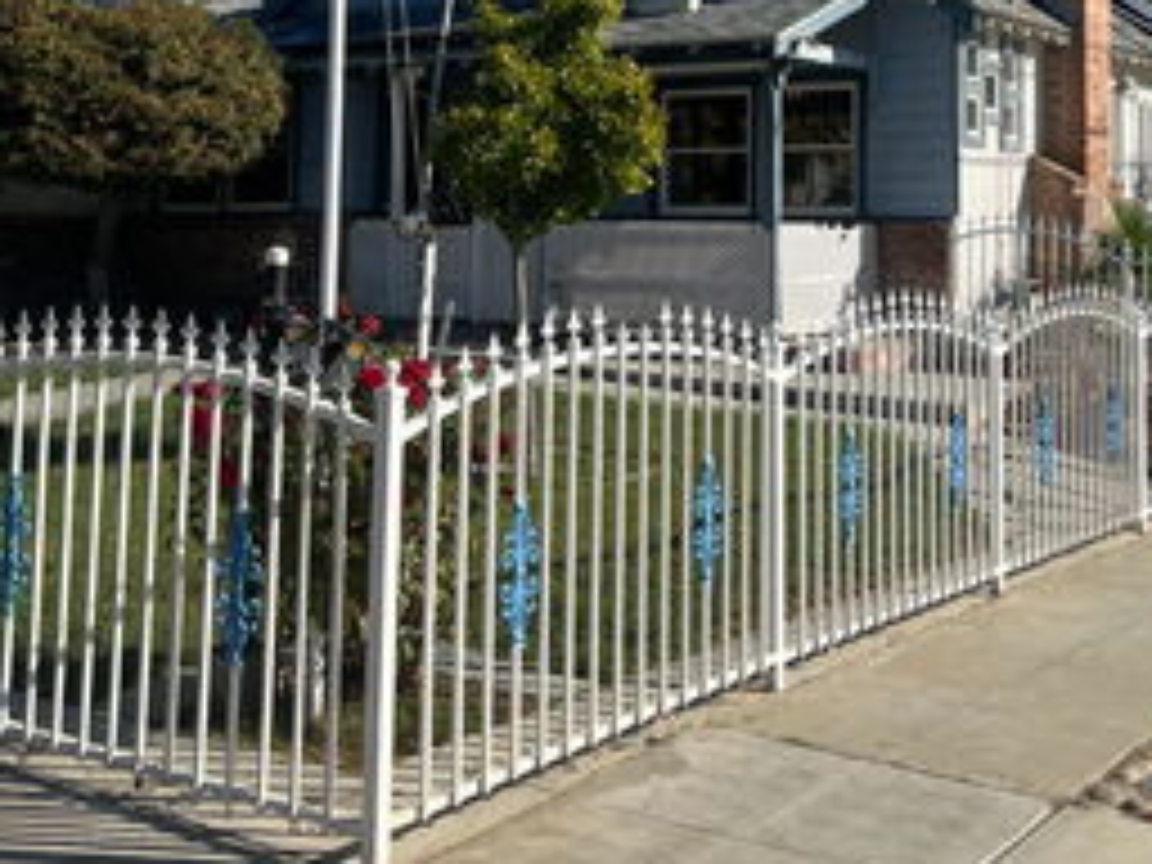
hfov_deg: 36.6
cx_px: 711
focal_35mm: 52
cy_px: 90
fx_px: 1731
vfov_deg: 27.1
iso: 50
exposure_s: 1/5882
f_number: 1.5
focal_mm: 5.7
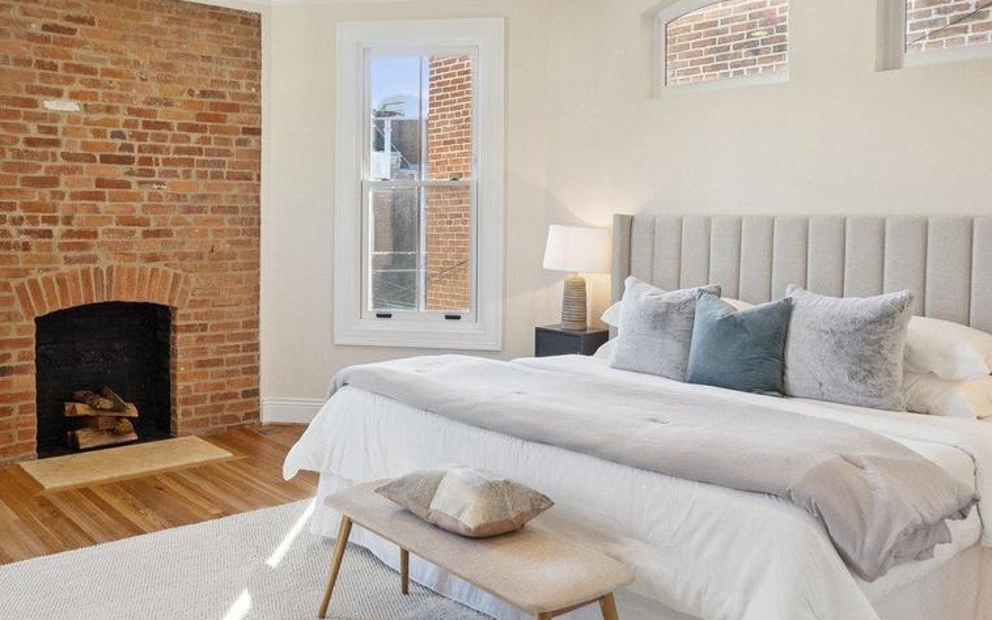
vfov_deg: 40.6
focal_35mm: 31
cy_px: 279
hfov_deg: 60.2
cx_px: 355
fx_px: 838
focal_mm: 16
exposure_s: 1/160
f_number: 6.3
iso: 2500
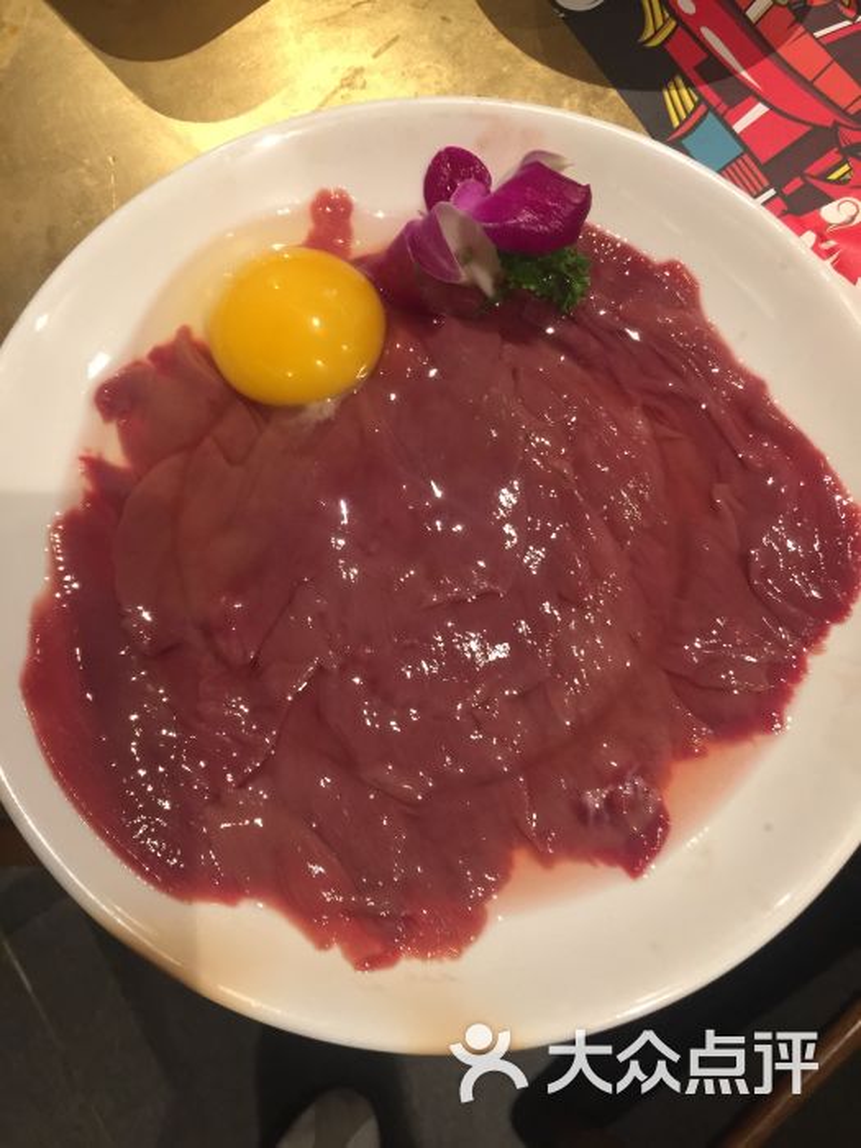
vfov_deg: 61.7
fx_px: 962
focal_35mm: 29
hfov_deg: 48.2
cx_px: 430
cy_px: 574
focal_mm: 4.15
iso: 125
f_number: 2.2
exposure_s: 1/17
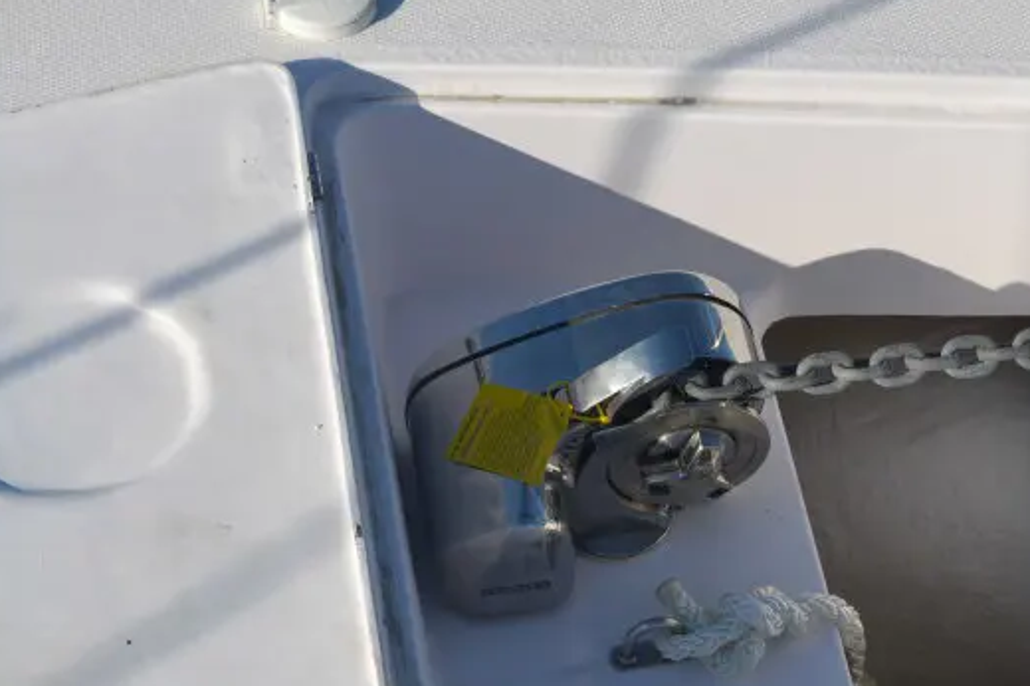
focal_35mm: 81
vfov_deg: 16.9
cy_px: 398
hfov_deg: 24.9
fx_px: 2309
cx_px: 767
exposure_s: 1/320
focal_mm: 35
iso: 100
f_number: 9
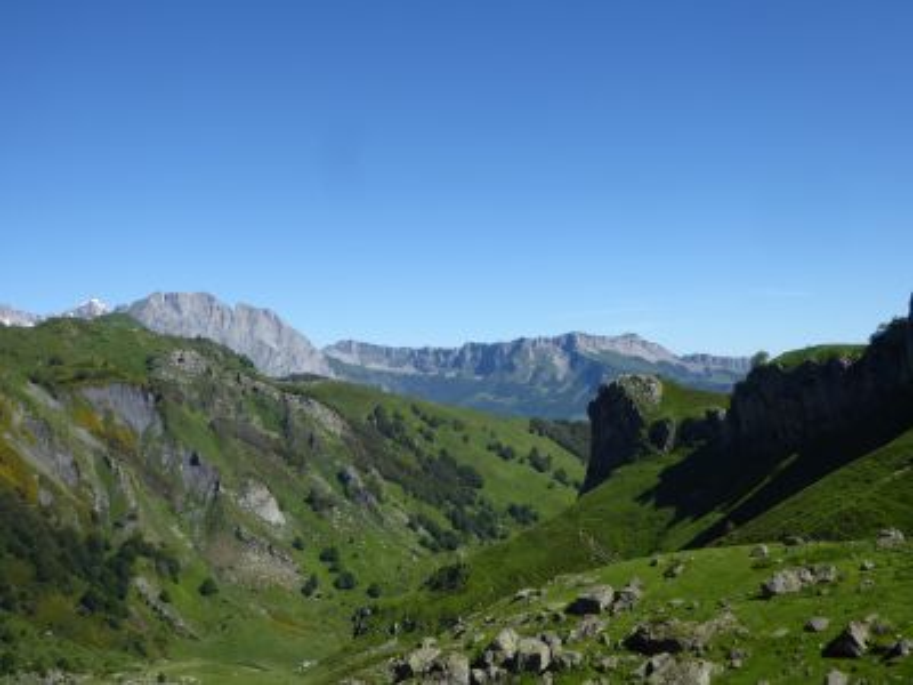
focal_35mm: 39
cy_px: 342
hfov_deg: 47.9
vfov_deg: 36.8
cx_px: 456
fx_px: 1029
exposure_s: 1/800
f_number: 3.7
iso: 80
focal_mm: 6.7
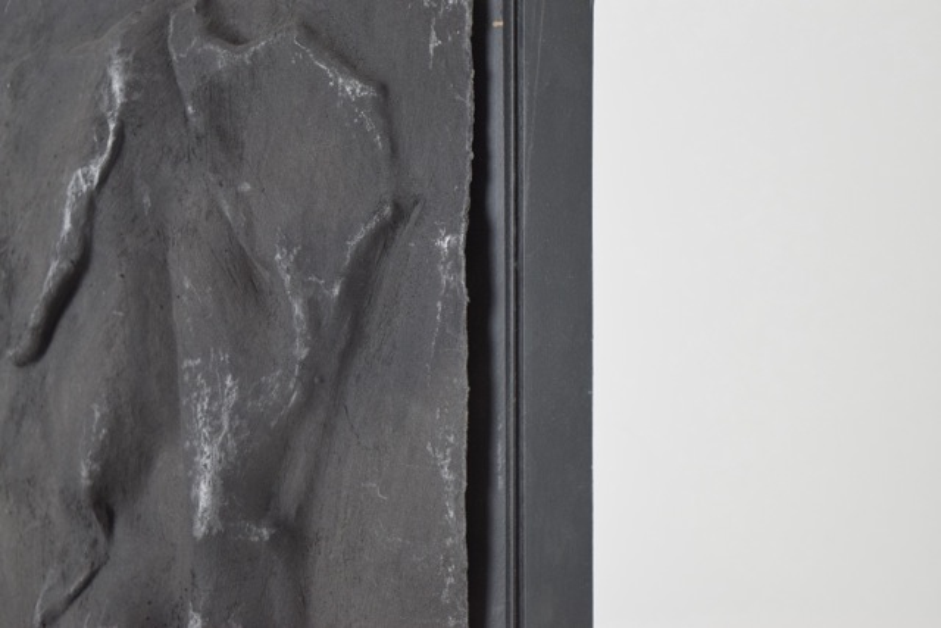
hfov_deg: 24.6
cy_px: 314
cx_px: 470
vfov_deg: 16.6
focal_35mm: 82
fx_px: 2157
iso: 800
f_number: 5.6
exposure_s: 1/125
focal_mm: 55
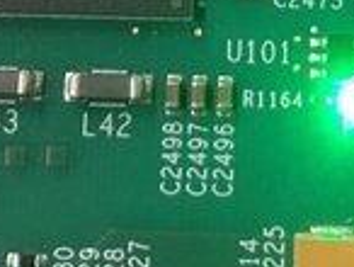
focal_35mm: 119
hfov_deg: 16.5
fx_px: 1219
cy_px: -172
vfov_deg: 11.8
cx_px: 206
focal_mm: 4.15
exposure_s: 1/30
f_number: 2.2
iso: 100
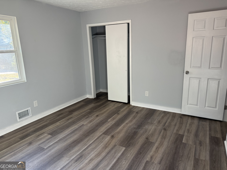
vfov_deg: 56.8
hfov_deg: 71.6
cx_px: 114
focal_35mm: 24
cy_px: 85
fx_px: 157
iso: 200
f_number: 1.78
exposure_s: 1/121
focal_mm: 6.76
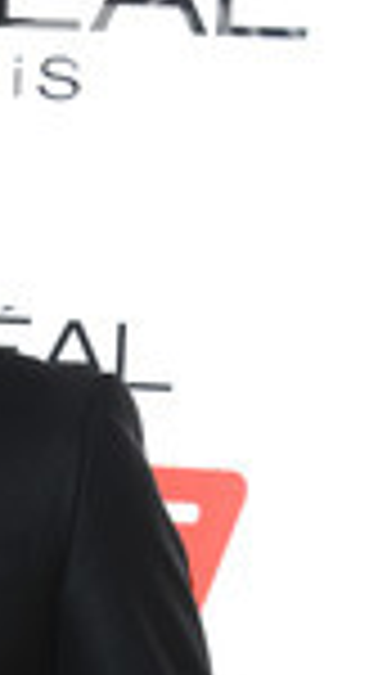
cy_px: 747
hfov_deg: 3.6
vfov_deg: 6.4
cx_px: -194
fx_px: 6007
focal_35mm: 336
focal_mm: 80
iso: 250
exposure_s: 1/200
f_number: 4
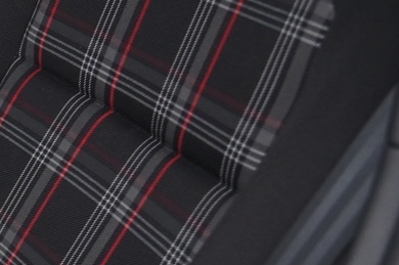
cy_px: 215
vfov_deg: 13.6
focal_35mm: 100
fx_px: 1107
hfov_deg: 16.3
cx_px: -372
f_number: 4
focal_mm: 24
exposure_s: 1/10
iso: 2000
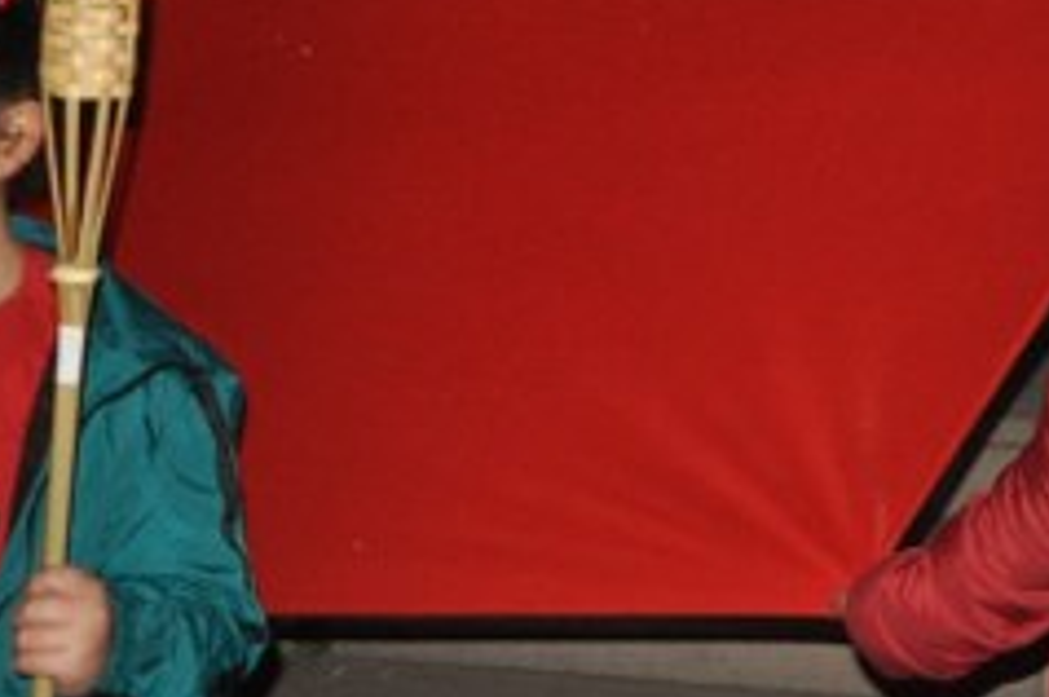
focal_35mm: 142
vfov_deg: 9.4
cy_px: -366
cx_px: 2045
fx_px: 4132
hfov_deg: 12.8
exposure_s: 1/60
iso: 800
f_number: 3.8
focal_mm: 22
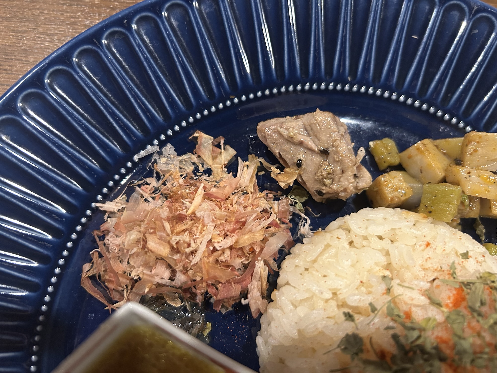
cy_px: 186
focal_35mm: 26
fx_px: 373
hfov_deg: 67.3
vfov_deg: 53.1
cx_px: 248
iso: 400
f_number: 1.5
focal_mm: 5.7
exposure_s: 1/50
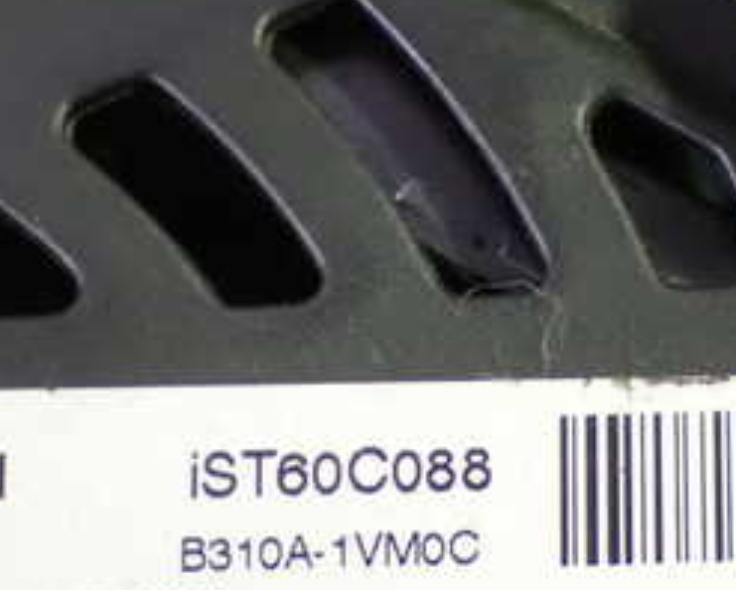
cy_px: 533
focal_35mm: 147
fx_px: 3205
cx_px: 384
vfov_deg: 10.5
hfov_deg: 13.1
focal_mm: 11.09
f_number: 3.6
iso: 1600
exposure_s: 1/20
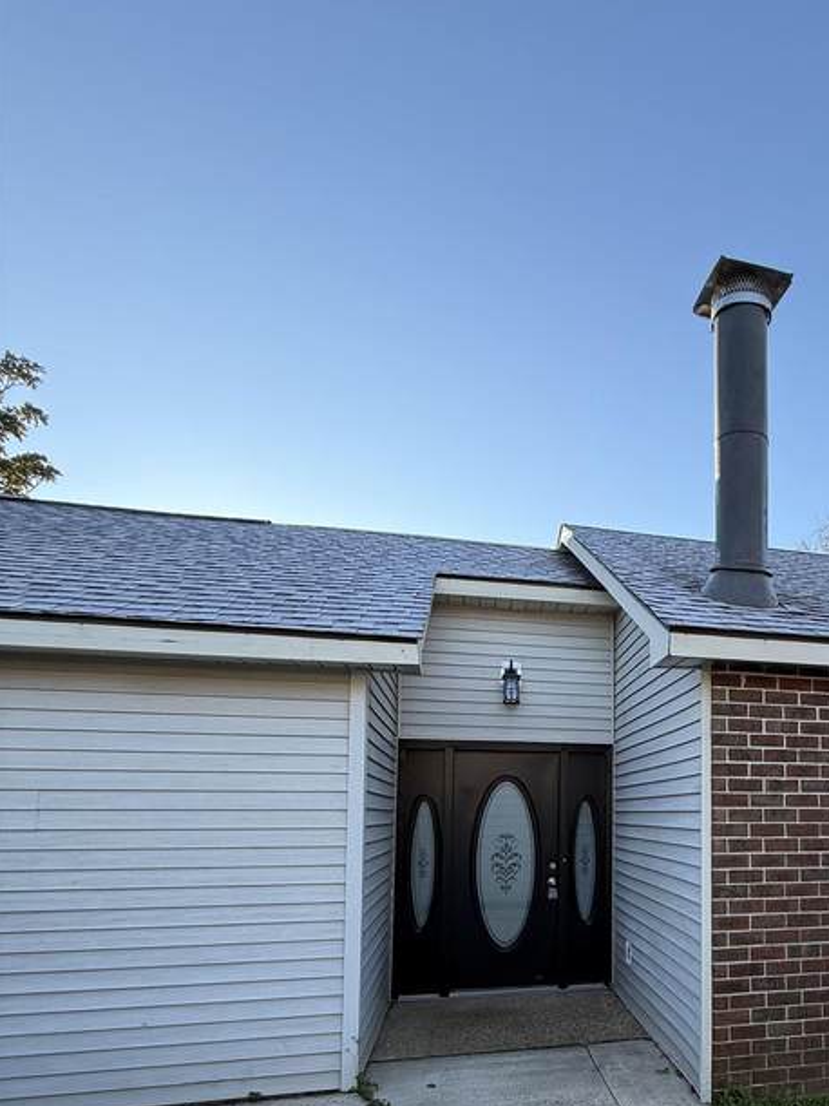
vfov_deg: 72.4
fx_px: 703
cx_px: 648
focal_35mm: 22
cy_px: 795
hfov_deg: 57.1
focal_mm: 2.22
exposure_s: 1/338
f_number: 2.2
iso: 64
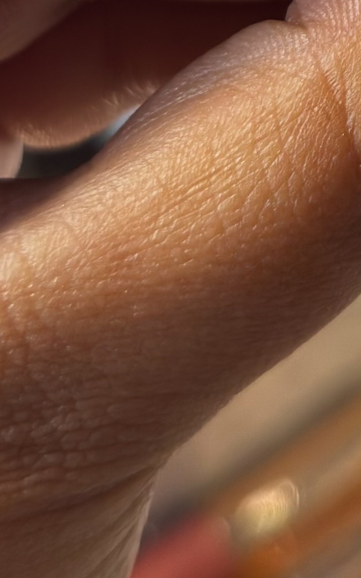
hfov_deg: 8.2
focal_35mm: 157
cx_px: 490
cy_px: -405
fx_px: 2473
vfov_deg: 12.4
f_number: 1.78
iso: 200
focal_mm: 6.76
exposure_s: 1/60
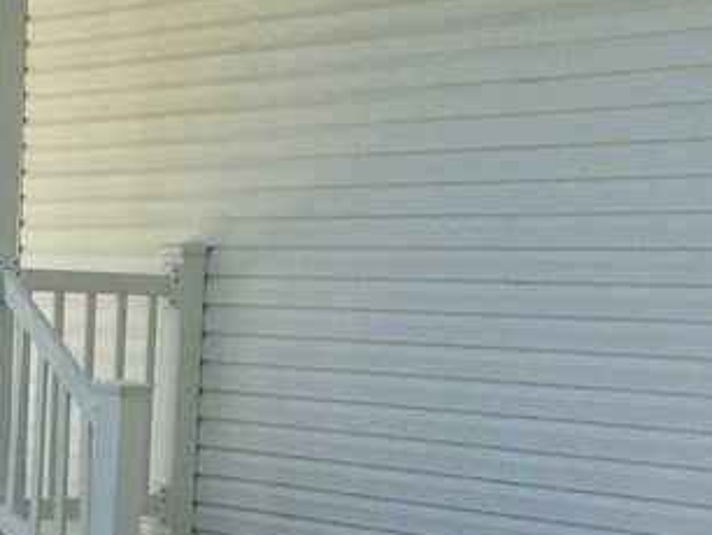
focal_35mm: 97
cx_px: -77
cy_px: 384
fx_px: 1997
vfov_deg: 15.2
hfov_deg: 19.4
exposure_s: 1/1647
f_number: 2.2
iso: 32
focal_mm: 4.15
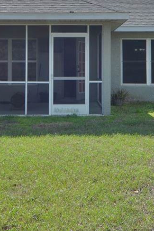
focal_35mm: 59
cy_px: 54
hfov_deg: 23.0
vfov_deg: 33.2
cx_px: 58
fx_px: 378
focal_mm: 12
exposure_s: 1/250
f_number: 8
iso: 100
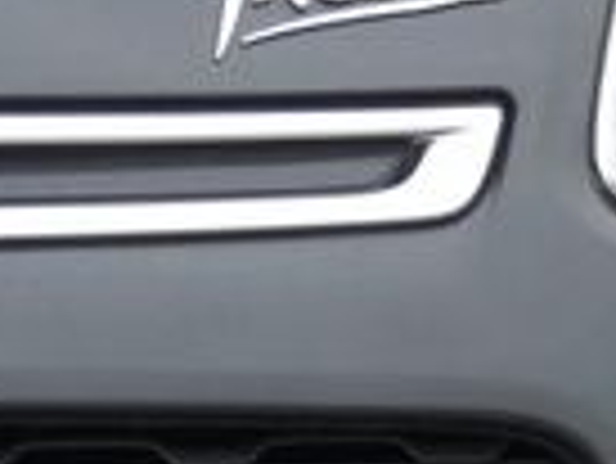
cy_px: 86
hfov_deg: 2.5
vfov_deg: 1.9
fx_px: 14213
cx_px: -463
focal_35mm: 798
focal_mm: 19.2
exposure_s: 1/100
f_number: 5.6
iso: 80
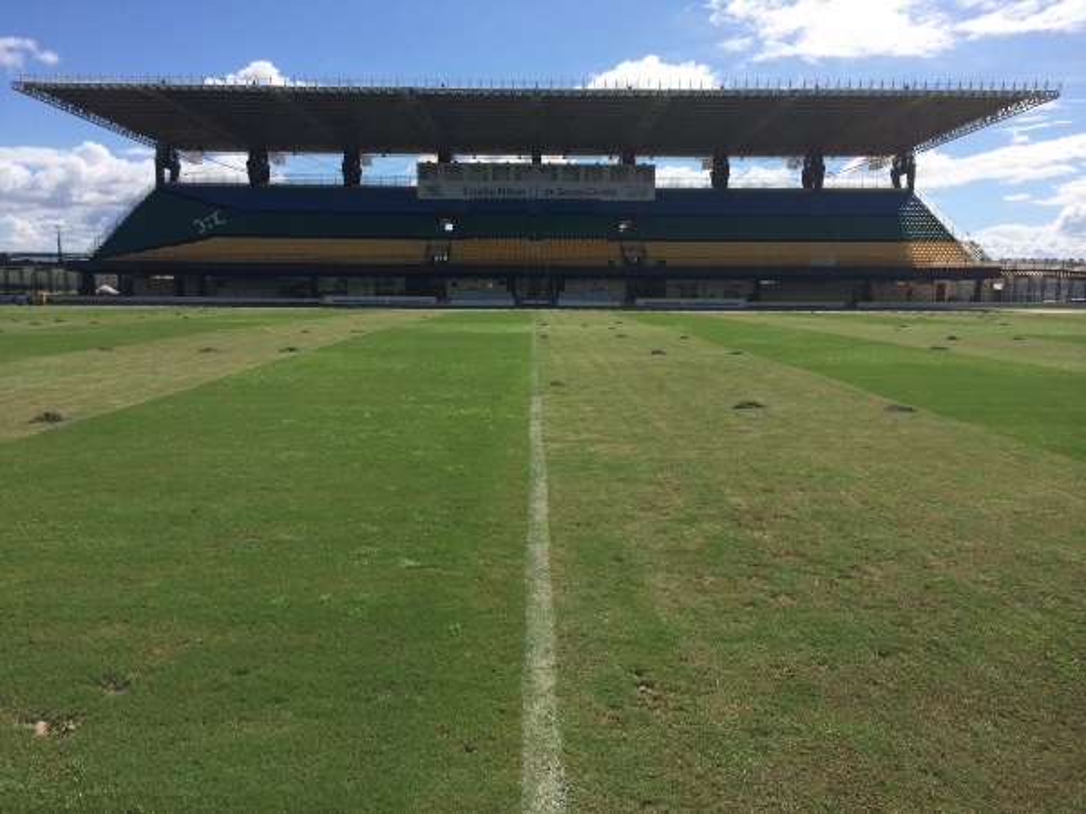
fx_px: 941
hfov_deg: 60.0
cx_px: 543
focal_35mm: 30
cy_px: 407
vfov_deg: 46.8
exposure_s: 1/3425
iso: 40
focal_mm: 4.12
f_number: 2.2
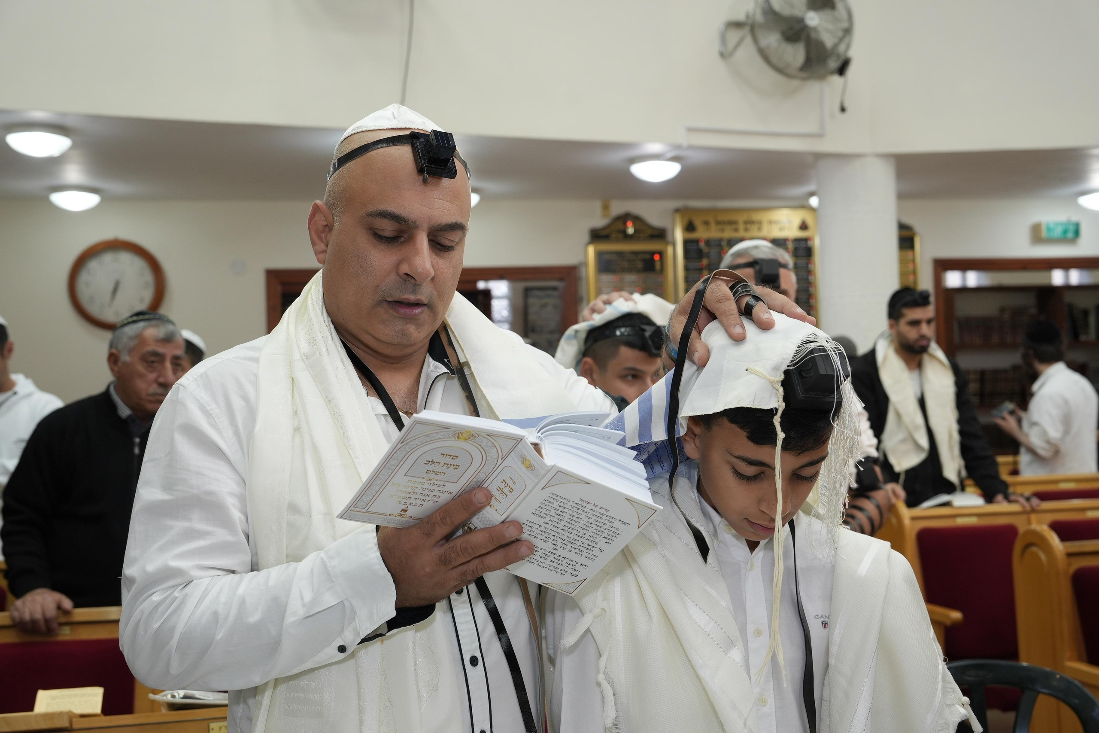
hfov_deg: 49.6
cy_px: 366
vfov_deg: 34.2
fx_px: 1191
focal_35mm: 39
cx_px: 550
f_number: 5
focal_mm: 39
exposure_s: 1/50
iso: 640
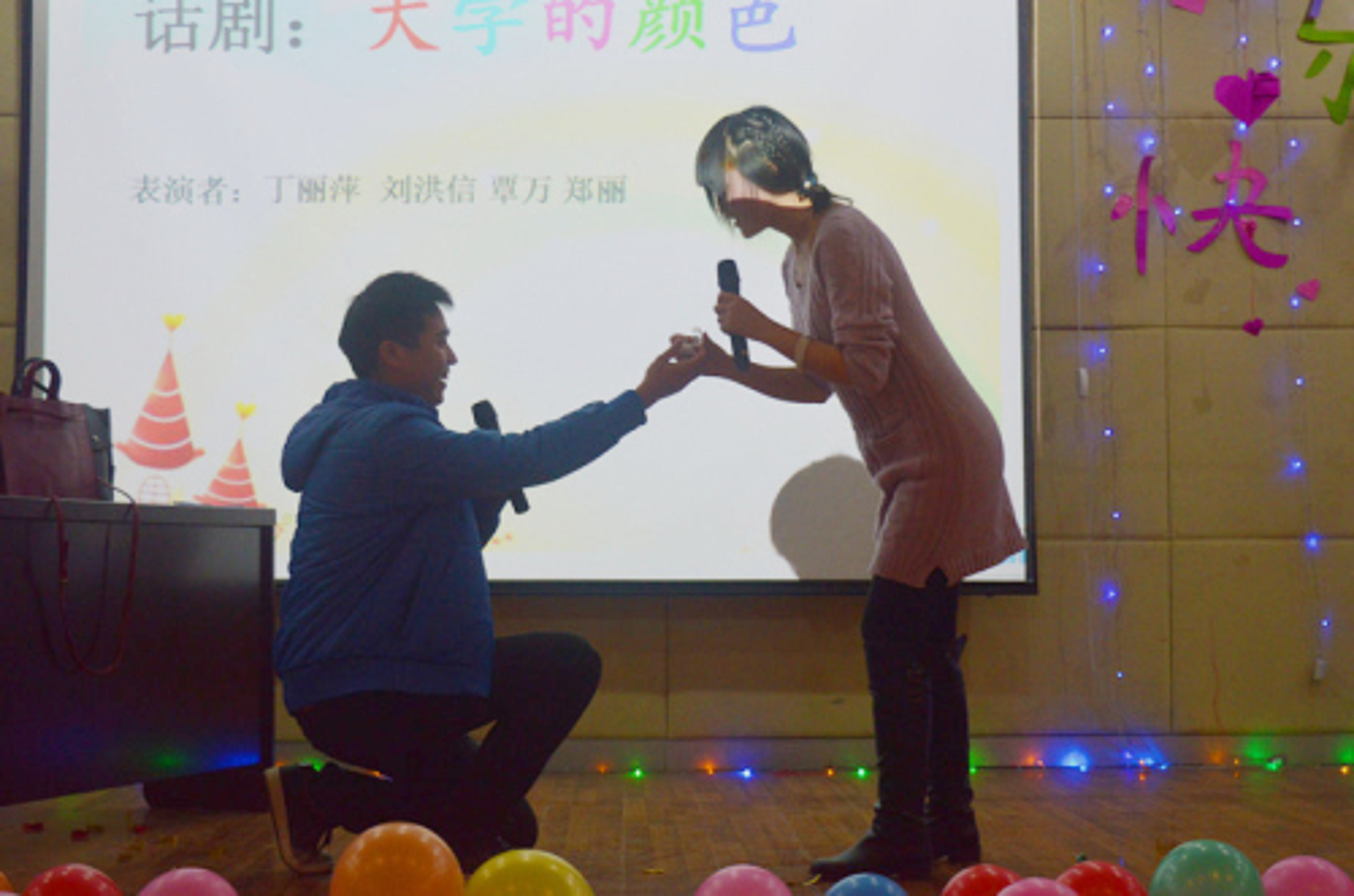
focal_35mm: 57
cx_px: 677
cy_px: 448
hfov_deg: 35.1
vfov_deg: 23.7
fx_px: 2139
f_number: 4.8
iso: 720
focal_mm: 38
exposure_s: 1/60
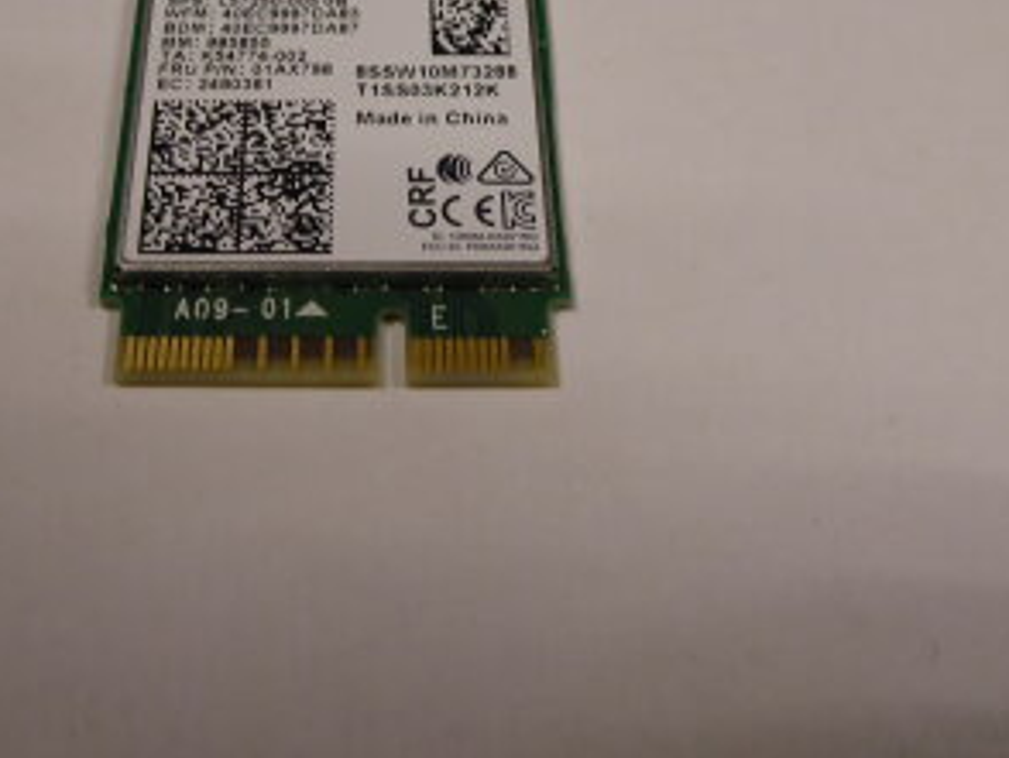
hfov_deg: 37.1
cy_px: 137
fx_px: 1488
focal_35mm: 51
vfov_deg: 27.9
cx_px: 353
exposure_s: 1/60
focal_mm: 4.3
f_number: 3.3
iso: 200
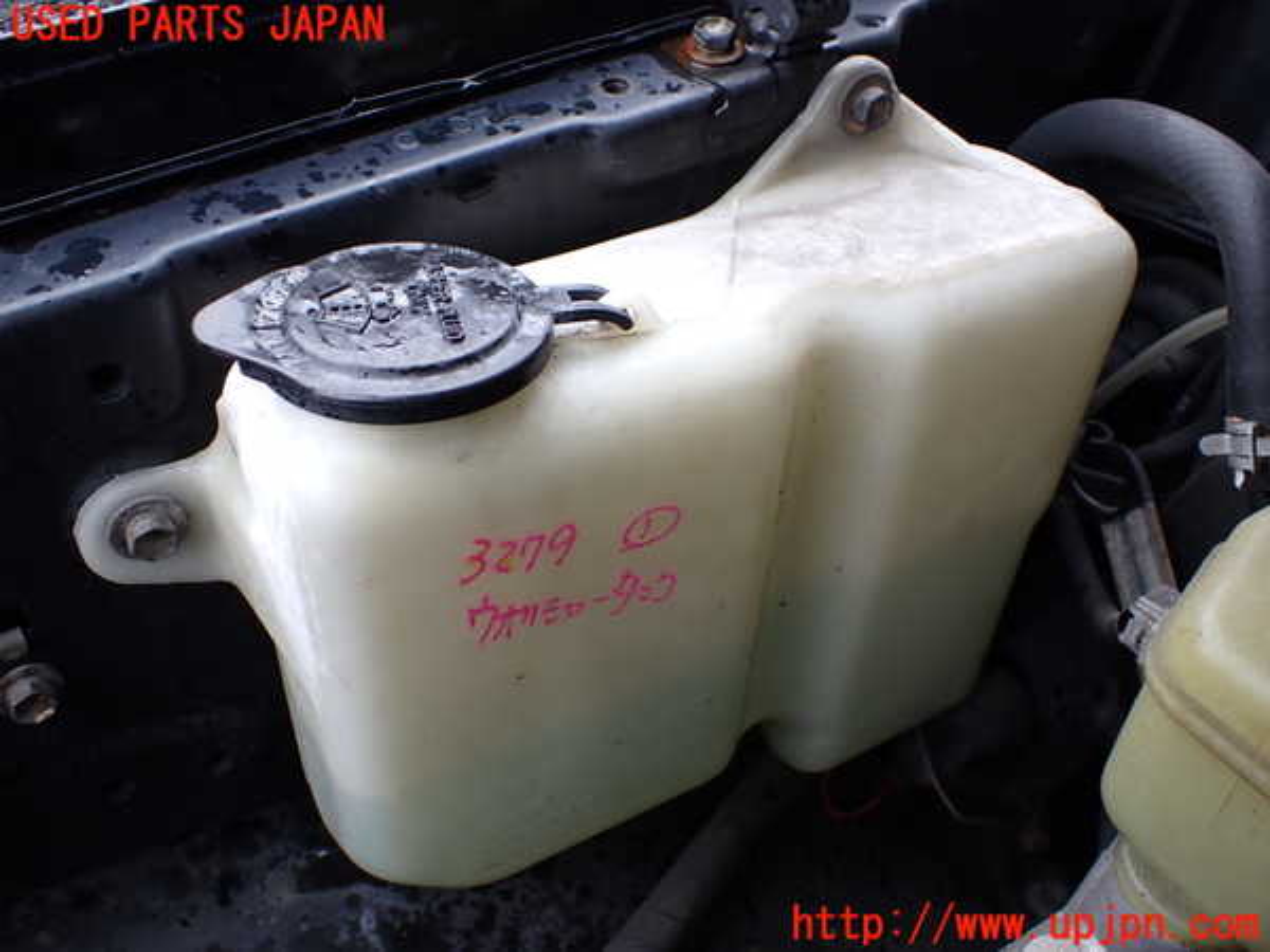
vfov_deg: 46.8
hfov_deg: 60.0
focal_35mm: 30
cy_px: 476
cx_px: 635
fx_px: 1101
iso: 100
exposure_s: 1/125
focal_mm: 5.4
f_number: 2.3
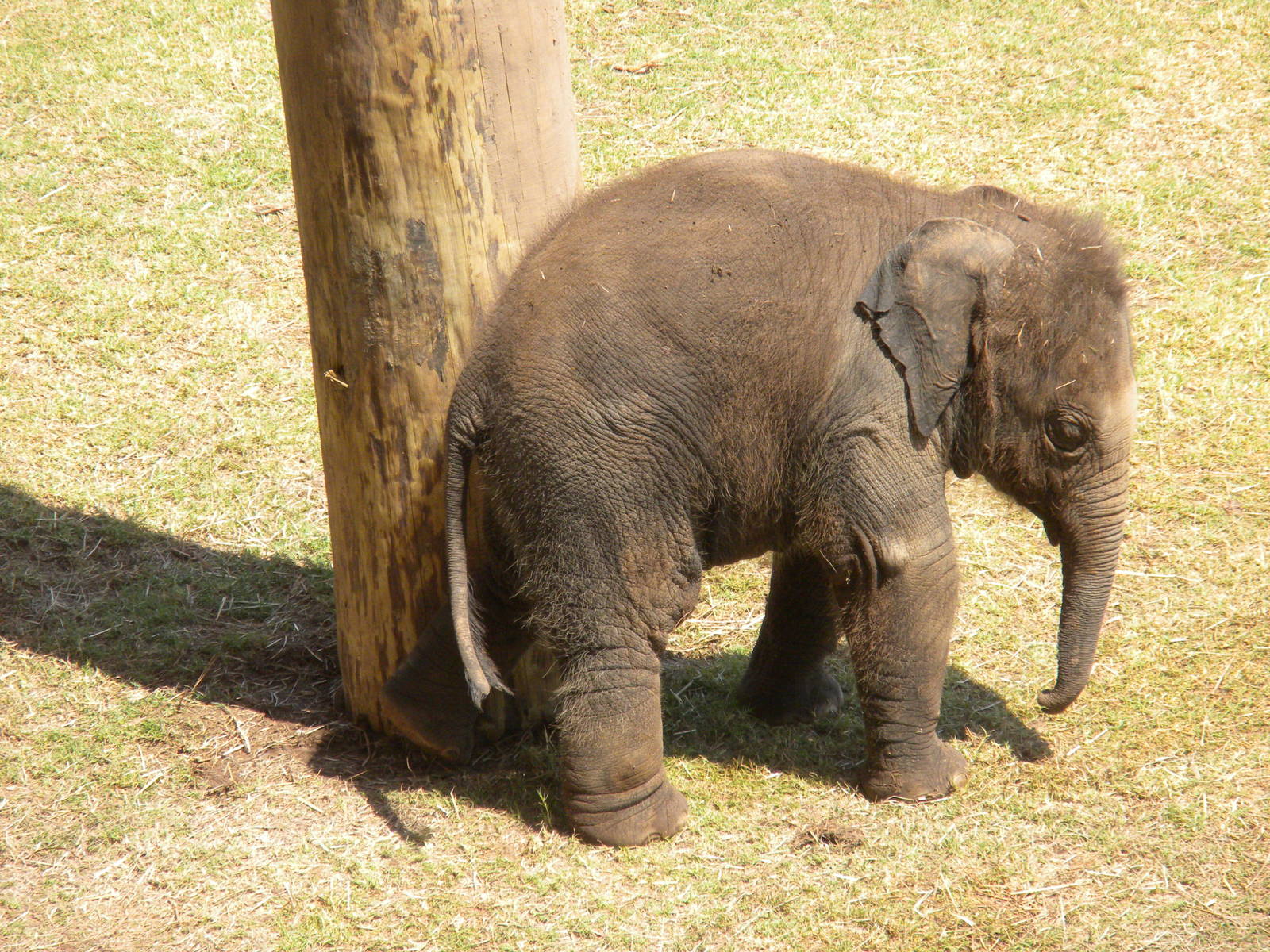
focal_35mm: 260
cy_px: 476
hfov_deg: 7.6
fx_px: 9539
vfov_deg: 5.7
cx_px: 635
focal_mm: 46.2
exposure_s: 1/430
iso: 189
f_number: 5.3
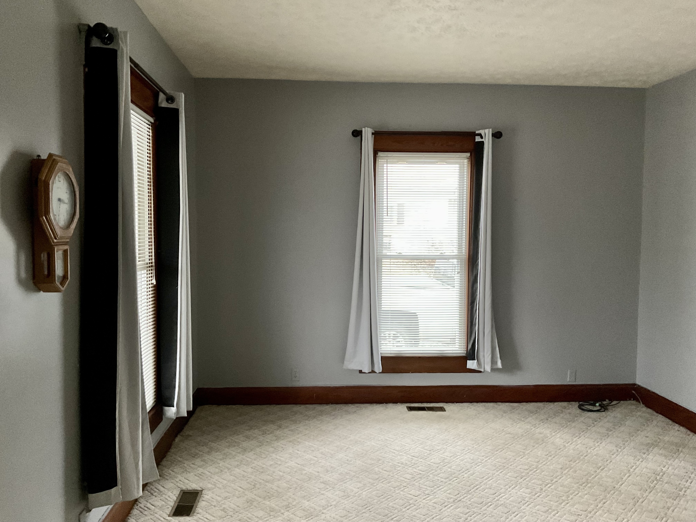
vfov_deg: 48.2
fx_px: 583
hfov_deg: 61.7
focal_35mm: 29
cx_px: 348
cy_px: 261
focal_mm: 3
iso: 400
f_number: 1.8
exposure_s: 1/30
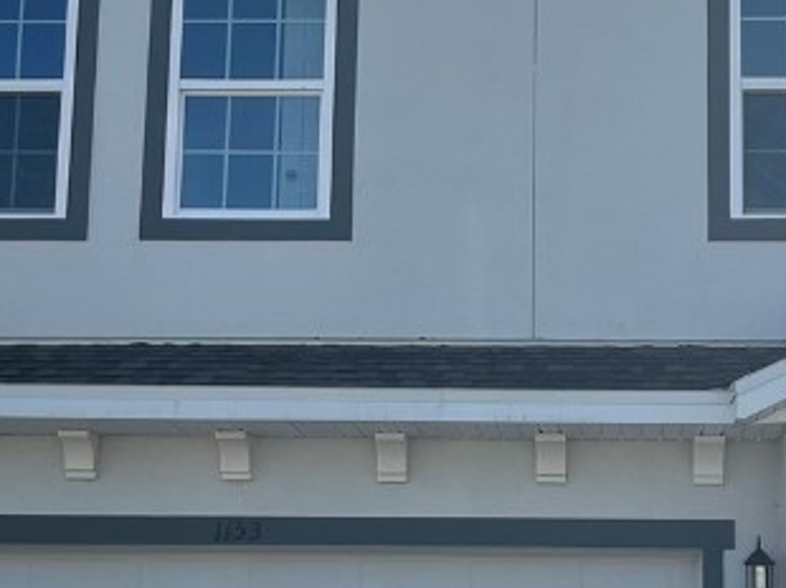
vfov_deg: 17.1
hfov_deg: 22.7
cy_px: 299
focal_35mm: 86
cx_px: 492
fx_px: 1951
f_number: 1.6
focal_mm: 5.1
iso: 50
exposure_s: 1/4149
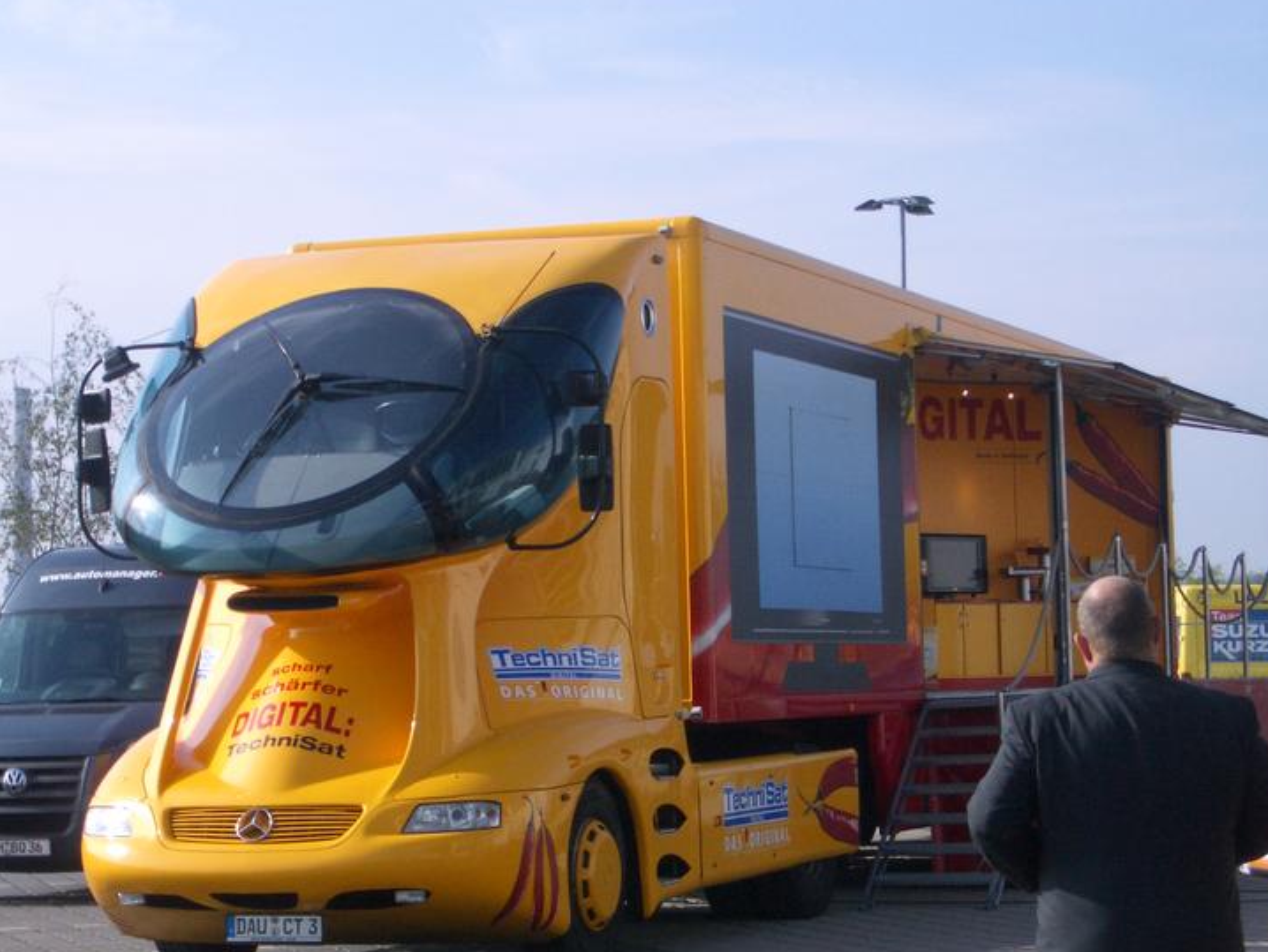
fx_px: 3591
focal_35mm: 98
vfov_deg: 15.1
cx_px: 590
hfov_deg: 20.0
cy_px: 507
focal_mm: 14.6
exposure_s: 1/250
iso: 100
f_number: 7
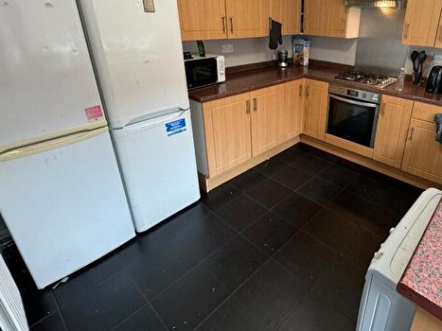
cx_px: 298
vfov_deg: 62.3
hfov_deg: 76.3
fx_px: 268
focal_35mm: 21
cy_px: 119
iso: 200
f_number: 2.2
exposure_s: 1/50
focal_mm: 2.22
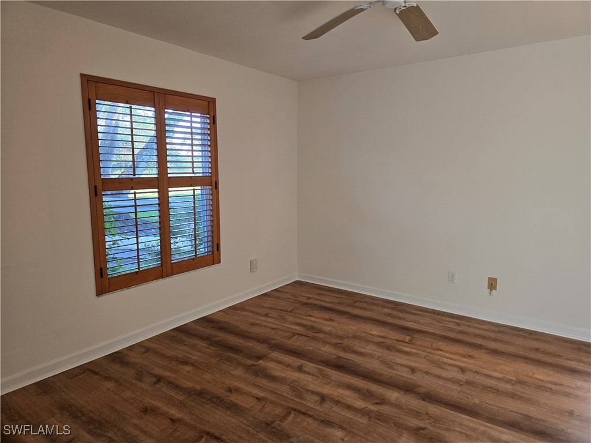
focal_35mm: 23
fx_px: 393
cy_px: 222
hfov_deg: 73.9
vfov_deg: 58.9
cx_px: 296
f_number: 1.7
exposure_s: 1/180
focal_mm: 6.3
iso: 160
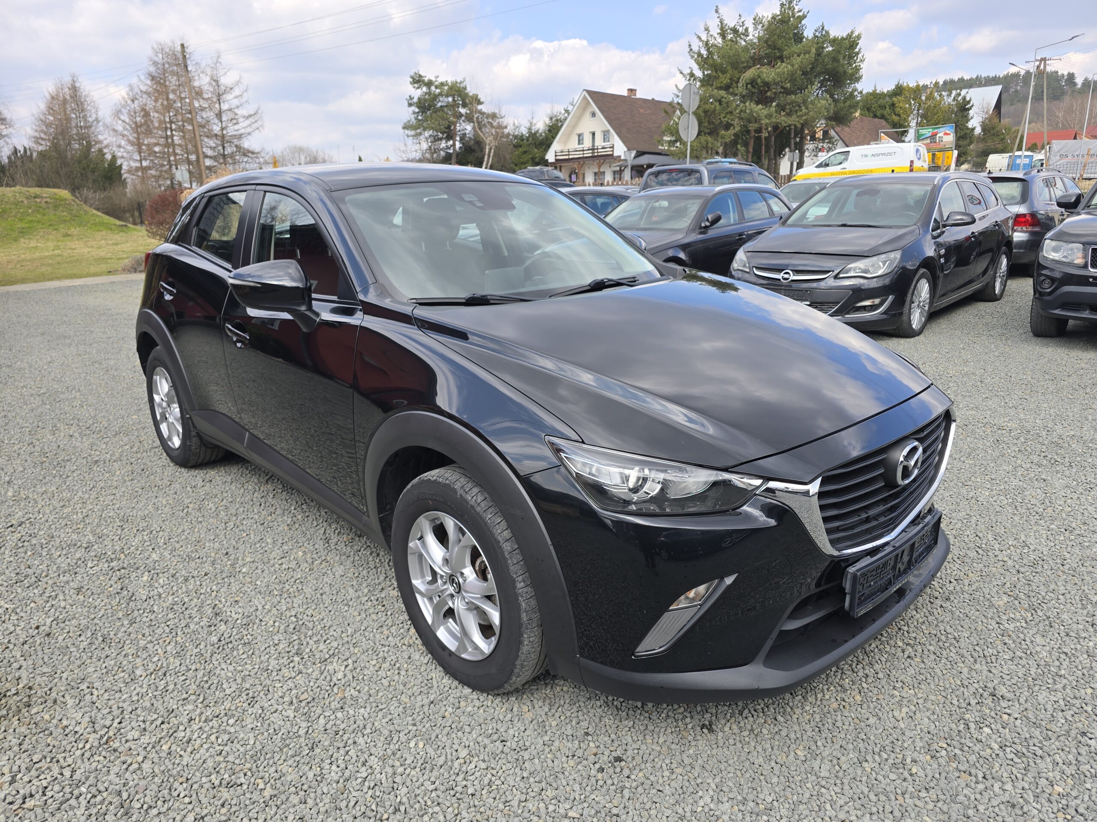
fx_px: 729
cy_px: 411
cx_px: 548
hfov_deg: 73.9
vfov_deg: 58.9
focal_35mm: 23
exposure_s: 1/320
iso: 12
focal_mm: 6.3
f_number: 1.7
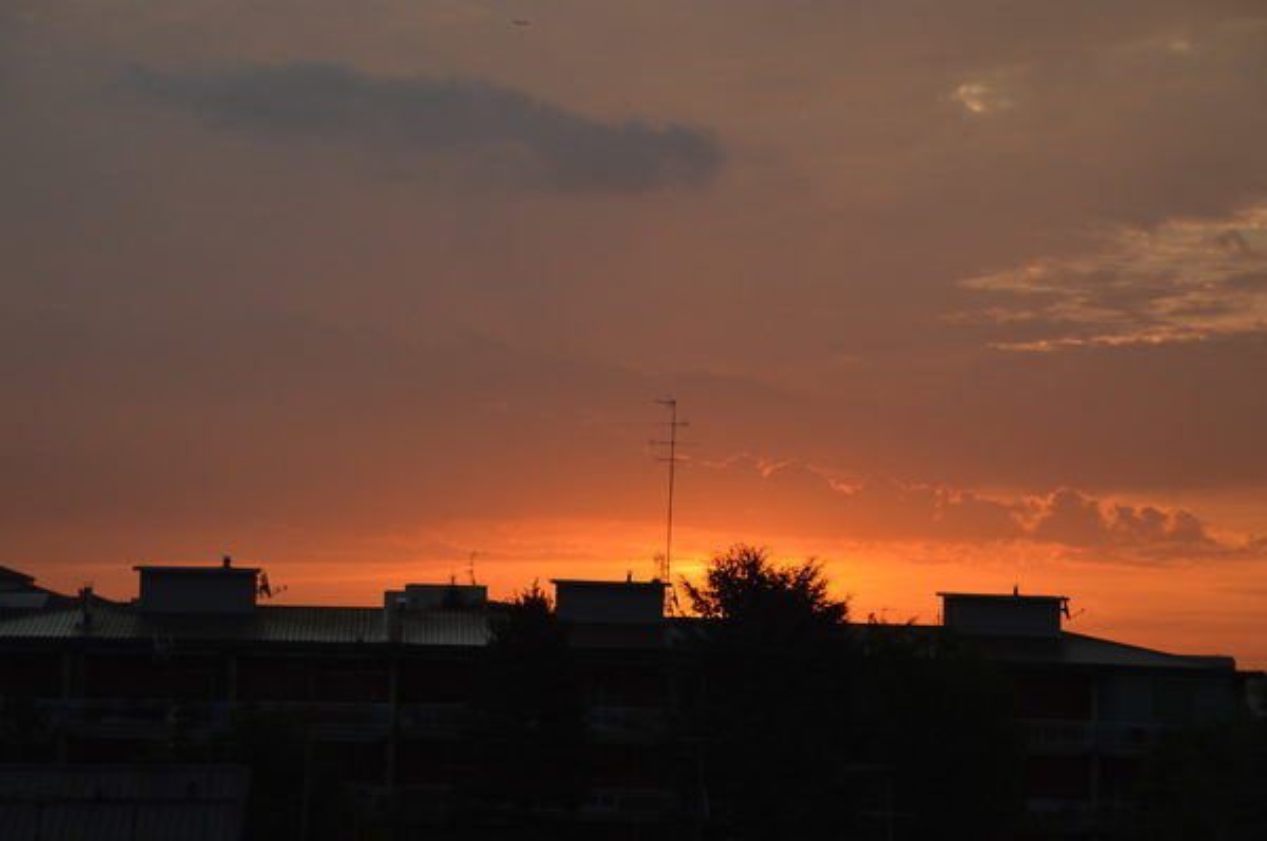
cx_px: 634
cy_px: 420
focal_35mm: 105
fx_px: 3689
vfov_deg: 13.0
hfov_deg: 19.5
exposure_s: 1/500
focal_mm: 70
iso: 320
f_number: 5.6
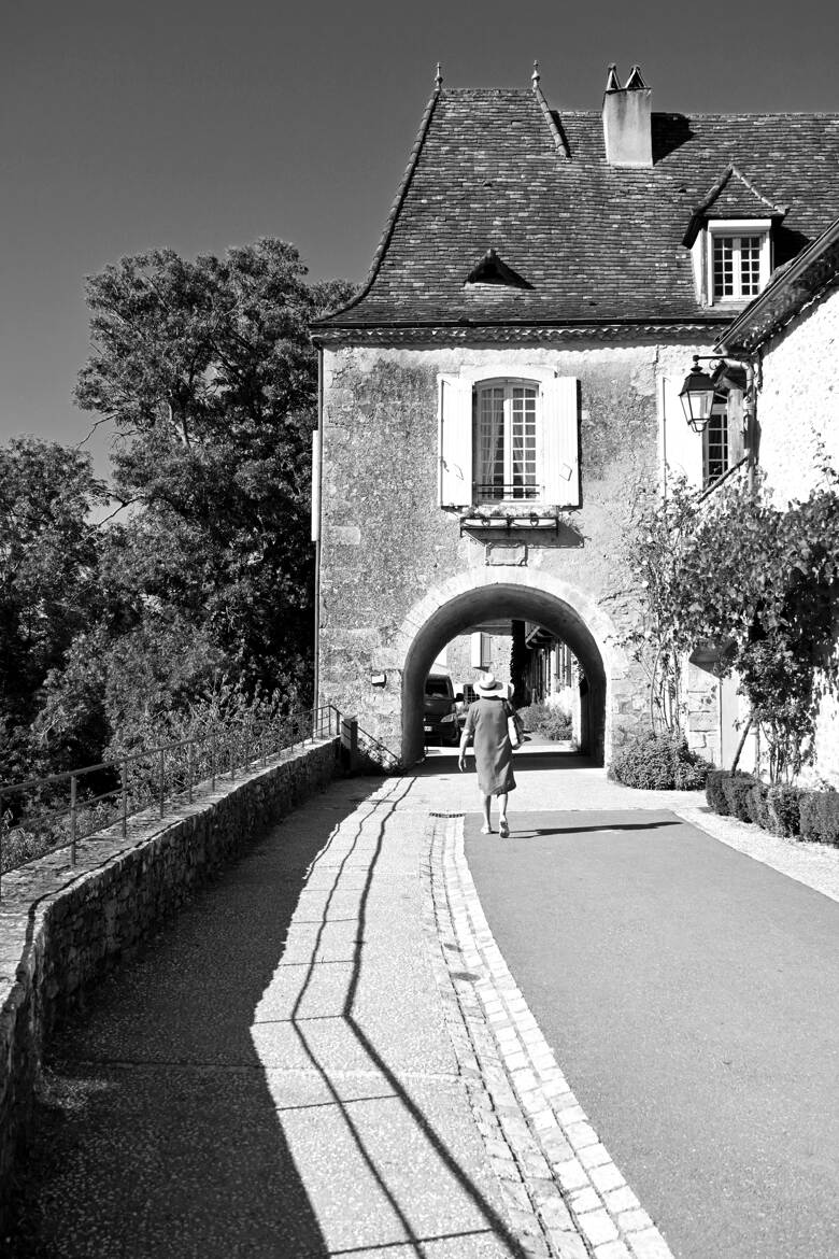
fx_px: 1311
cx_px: 420
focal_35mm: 38
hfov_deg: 35.5
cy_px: 630
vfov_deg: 51.3
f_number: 6.3
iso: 250
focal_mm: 25
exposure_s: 1/1000
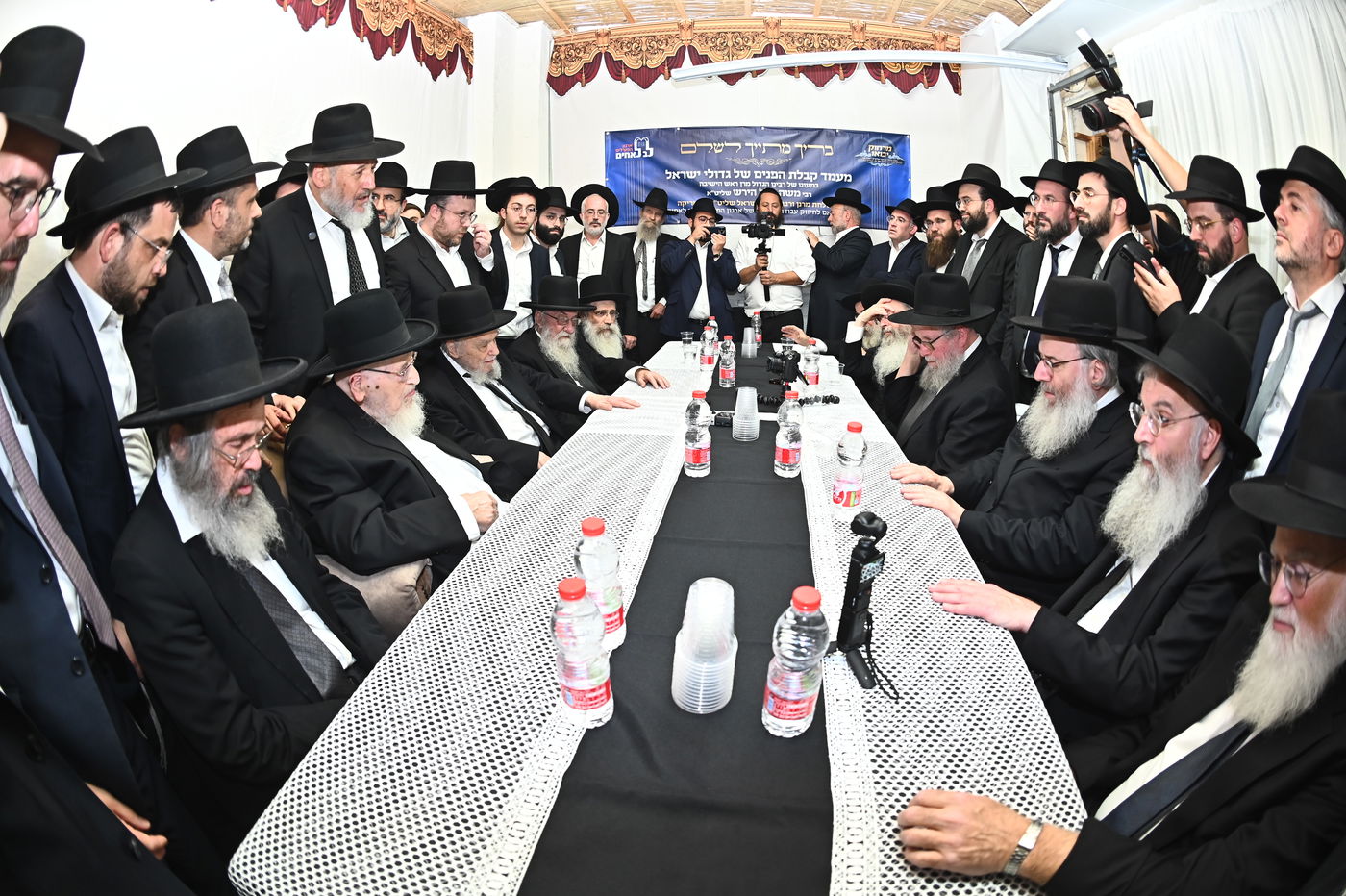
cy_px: 448
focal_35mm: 16
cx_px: 673
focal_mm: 16
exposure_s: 1/200
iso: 1250
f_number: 4.5
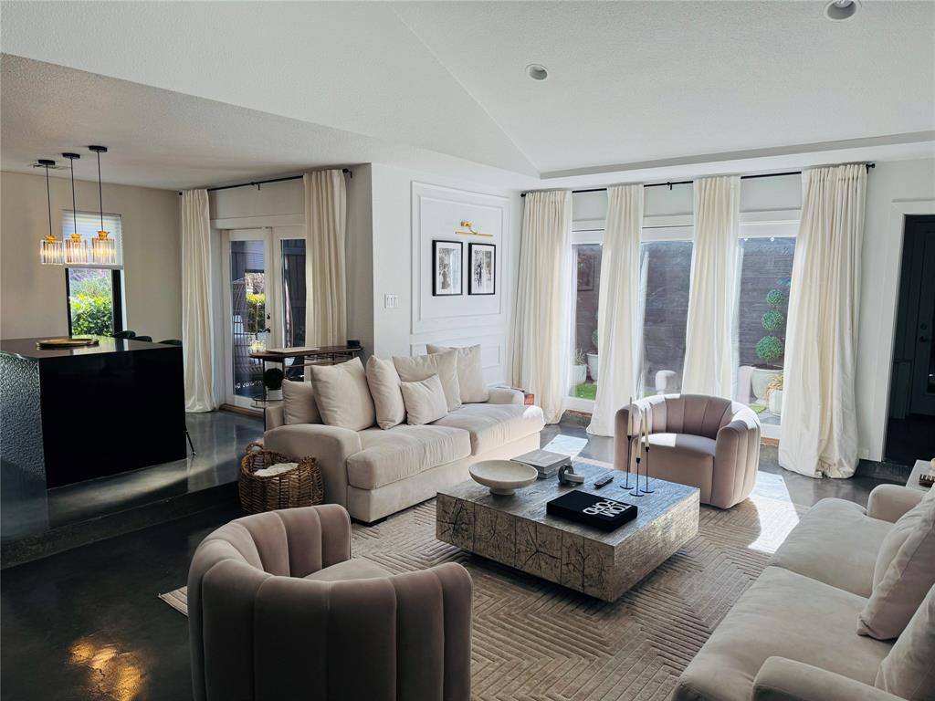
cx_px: 468
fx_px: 648
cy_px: 350
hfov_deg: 71.6
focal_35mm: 24
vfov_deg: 56.8
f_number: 1.78
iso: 80
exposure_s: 1/412
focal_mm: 6.76
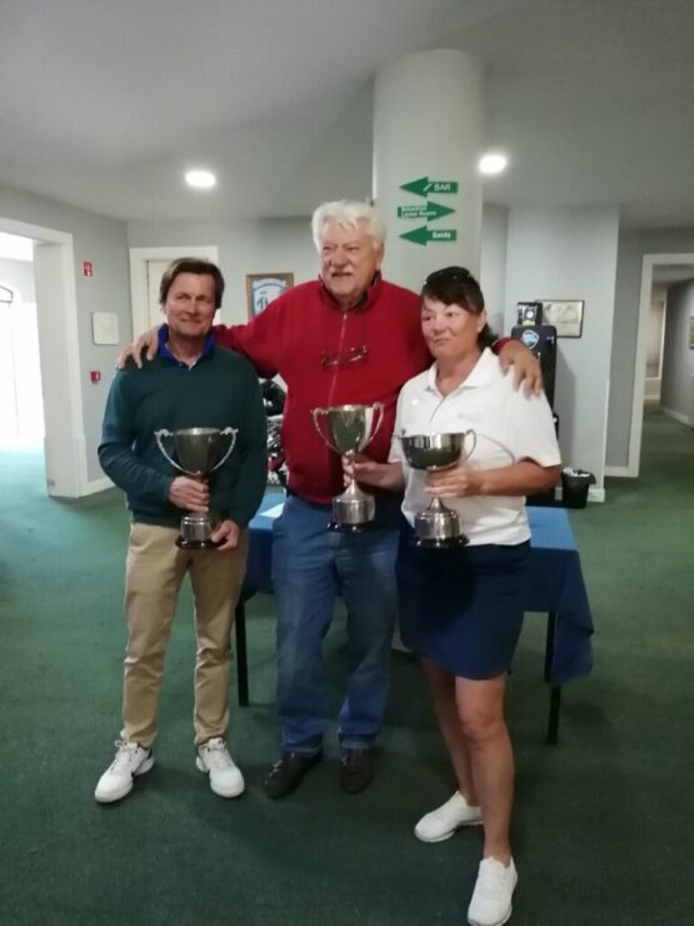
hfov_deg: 53.1
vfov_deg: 67.3
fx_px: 695
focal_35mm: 26
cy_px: 463
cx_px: 347
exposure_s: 3
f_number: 1.8
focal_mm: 3.46
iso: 400
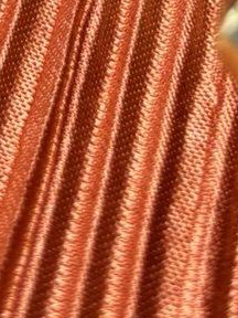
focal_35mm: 185
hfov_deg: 8.0
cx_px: 45
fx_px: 1696
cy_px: -341
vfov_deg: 9.8
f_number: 1.6
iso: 80
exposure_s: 1/121
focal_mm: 5.96
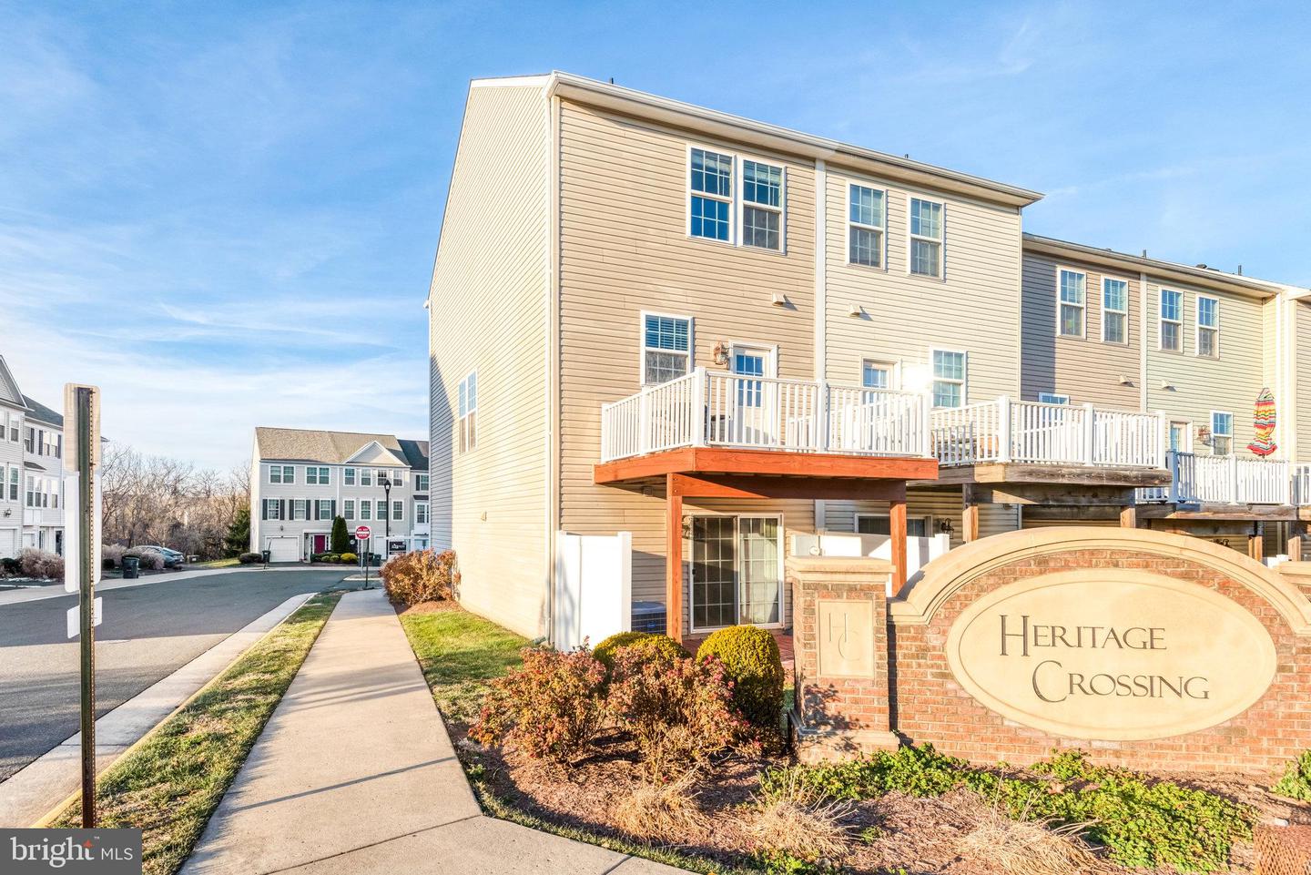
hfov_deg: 93.3
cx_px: 656
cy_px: 438
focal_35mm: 17
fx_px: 619
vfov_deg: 70.5
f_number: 8
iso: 400
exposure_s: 1/800
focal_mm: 17
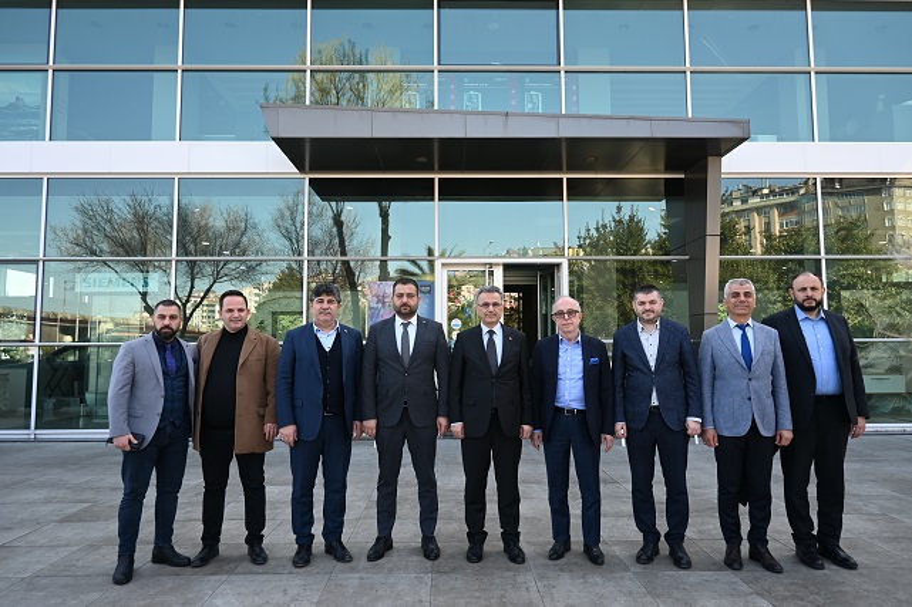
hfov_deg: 73.8
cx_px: 456
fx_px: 608
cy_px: 304
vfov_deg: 53.1
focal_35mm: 24
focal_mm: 16
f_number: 4
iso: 220
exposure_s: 1/250
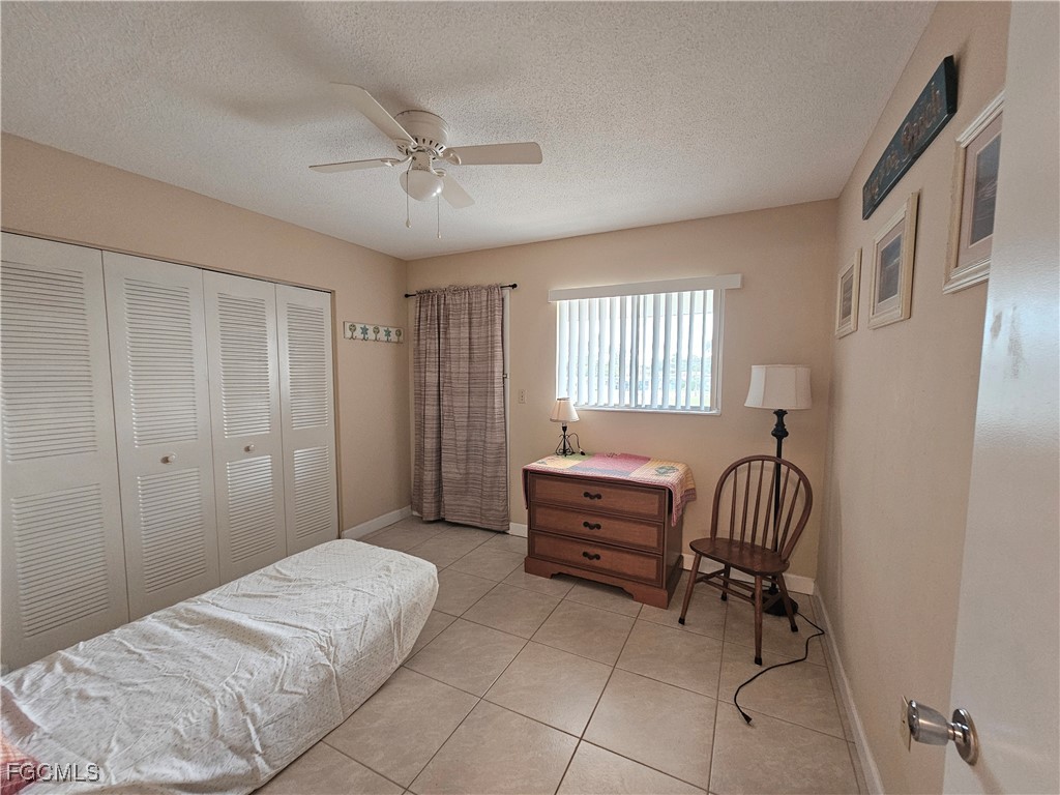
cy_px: 398
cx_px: 530
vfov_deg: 89.9
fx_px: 398
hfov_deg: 106.2
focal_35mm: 13
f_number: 2.2
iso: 320
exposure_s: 1/60.2
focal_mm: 2.2
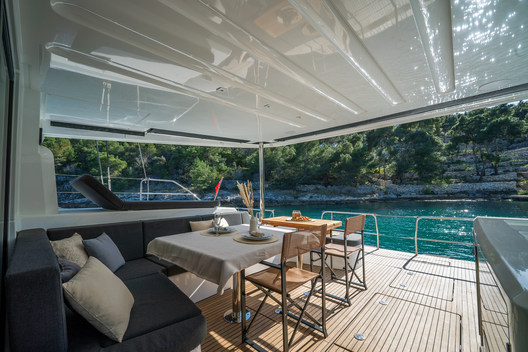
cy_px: 176
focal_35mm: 14
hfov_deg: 104.2
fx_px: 205
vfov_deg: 81.3
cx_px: 264
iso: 100
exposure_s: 1/125
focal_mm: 14
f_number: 11
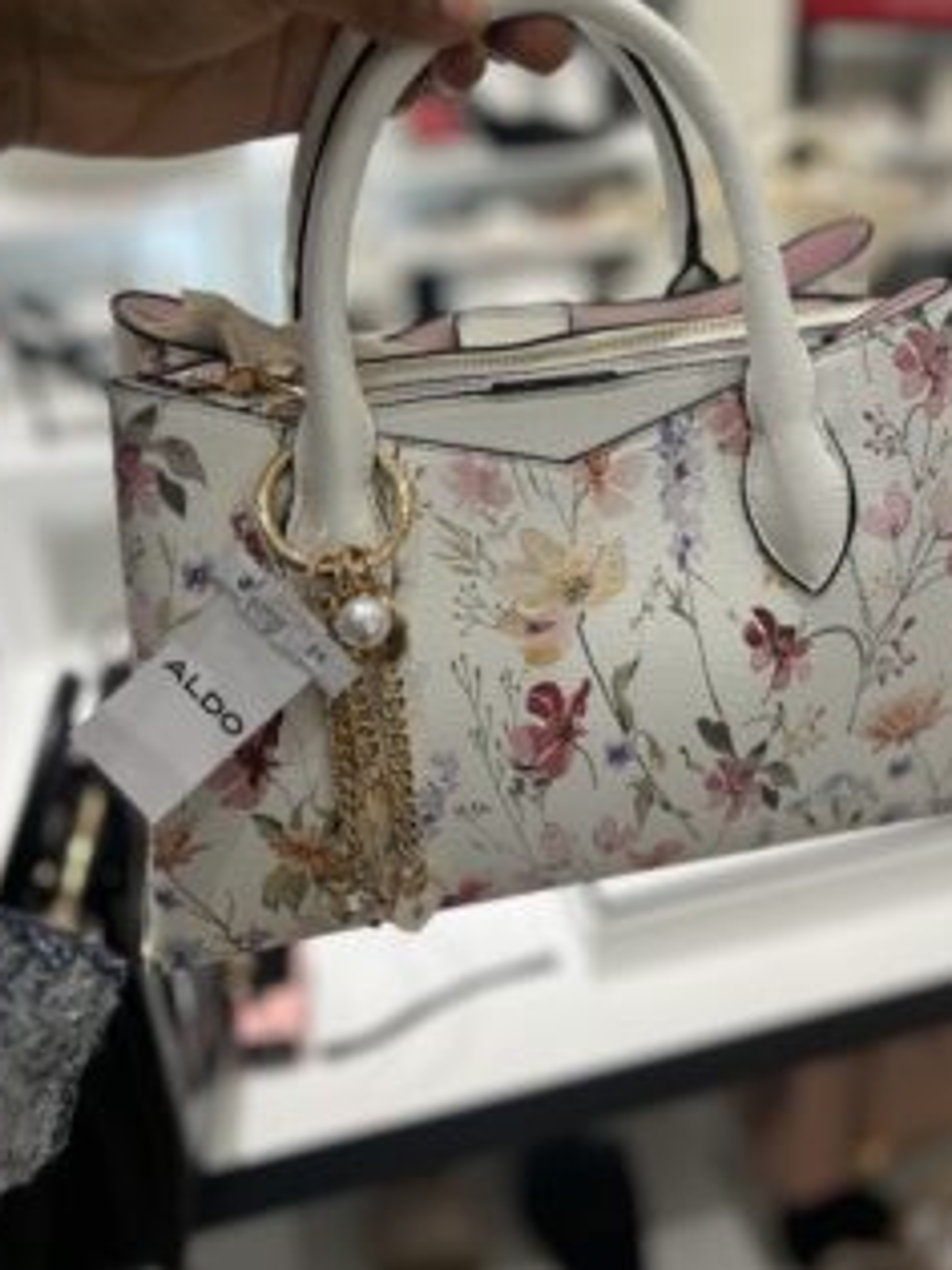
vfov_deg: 55.2
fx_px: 1211
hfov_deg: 42.8
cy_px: 564
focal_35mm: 33
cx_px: 549
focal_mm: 5.7
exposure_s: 1/120
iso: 40
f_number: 1.5
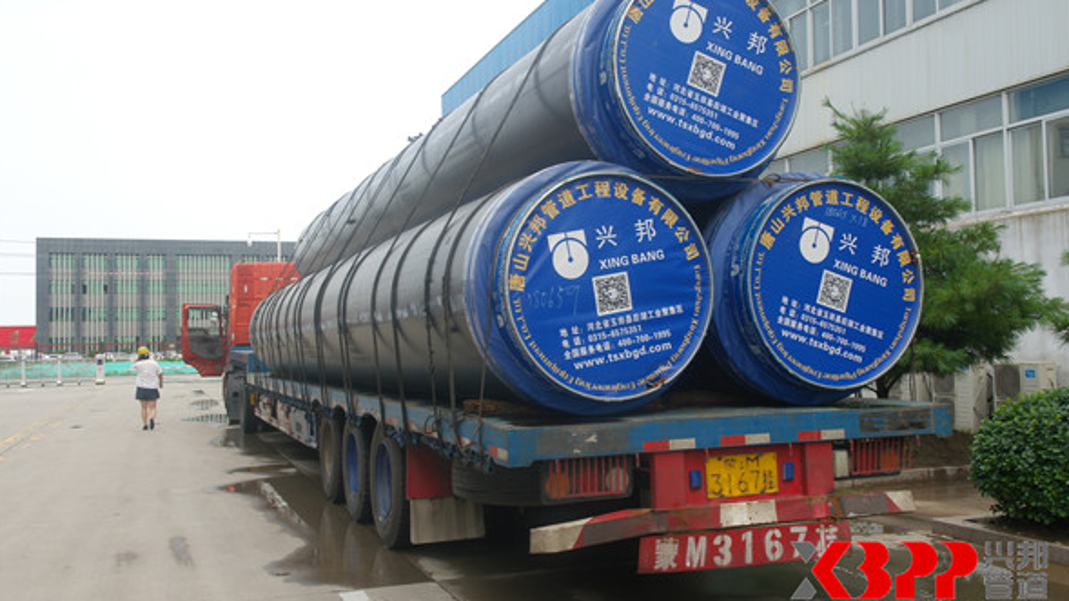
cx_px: 534
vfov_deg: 36.6
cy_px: 290
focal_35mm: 32
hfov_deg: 61.0
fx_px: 907
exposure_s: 1/80
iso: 100
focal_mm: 20
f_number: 9
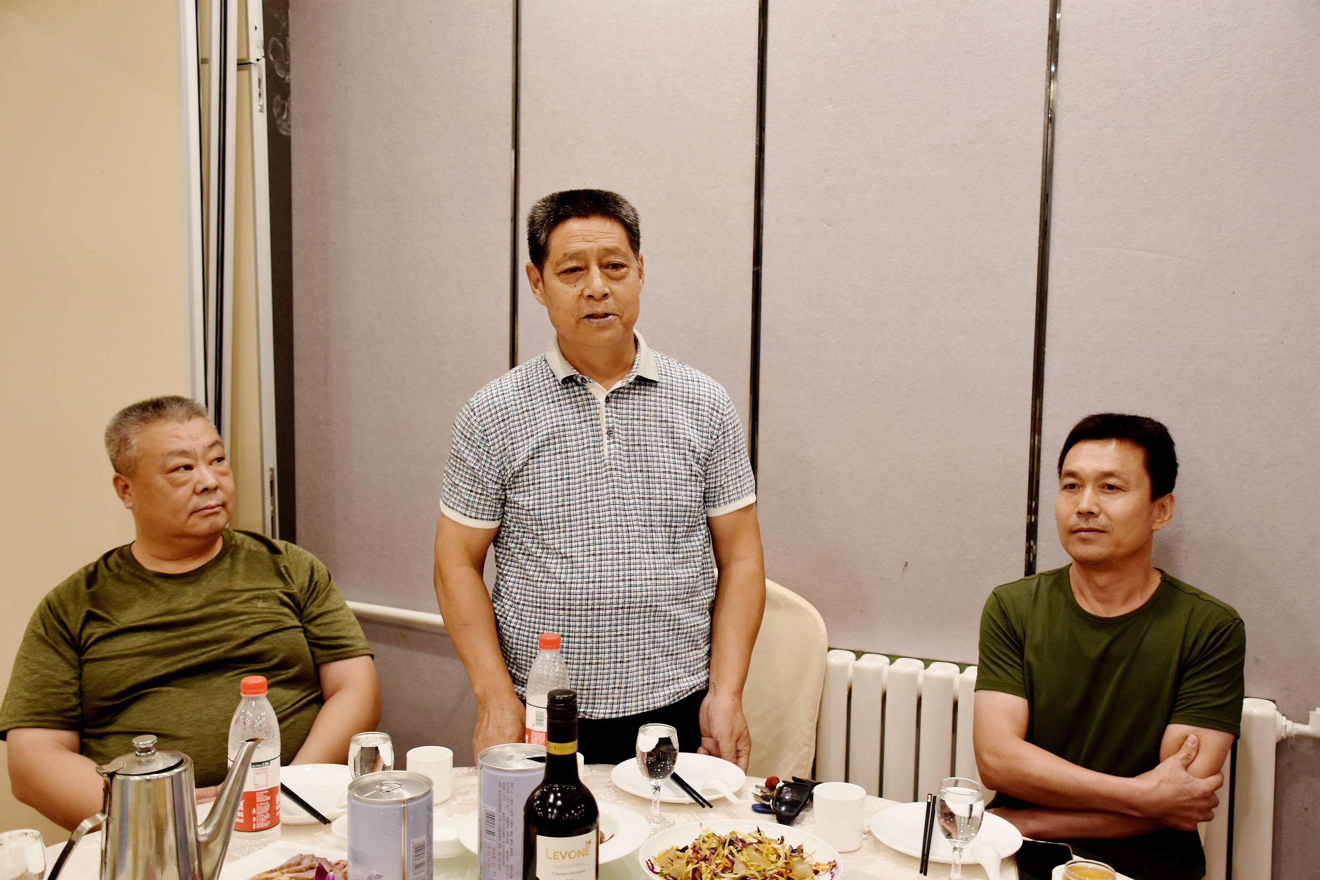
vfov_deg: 36.9
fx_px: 1320
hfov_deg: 53.1
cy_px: 440
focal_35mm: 36
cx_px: 660
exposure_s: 1/80
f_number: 4.5
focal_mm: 24
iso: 800
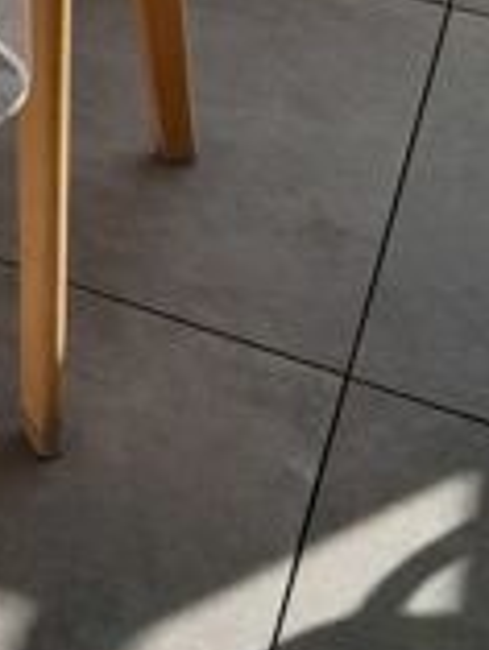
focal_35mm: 110
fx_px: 2069
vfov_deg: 17.0
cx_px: -361
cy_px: -145
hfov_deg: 12.4
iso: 40
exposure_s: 1/459
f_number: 1.8
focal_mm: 4
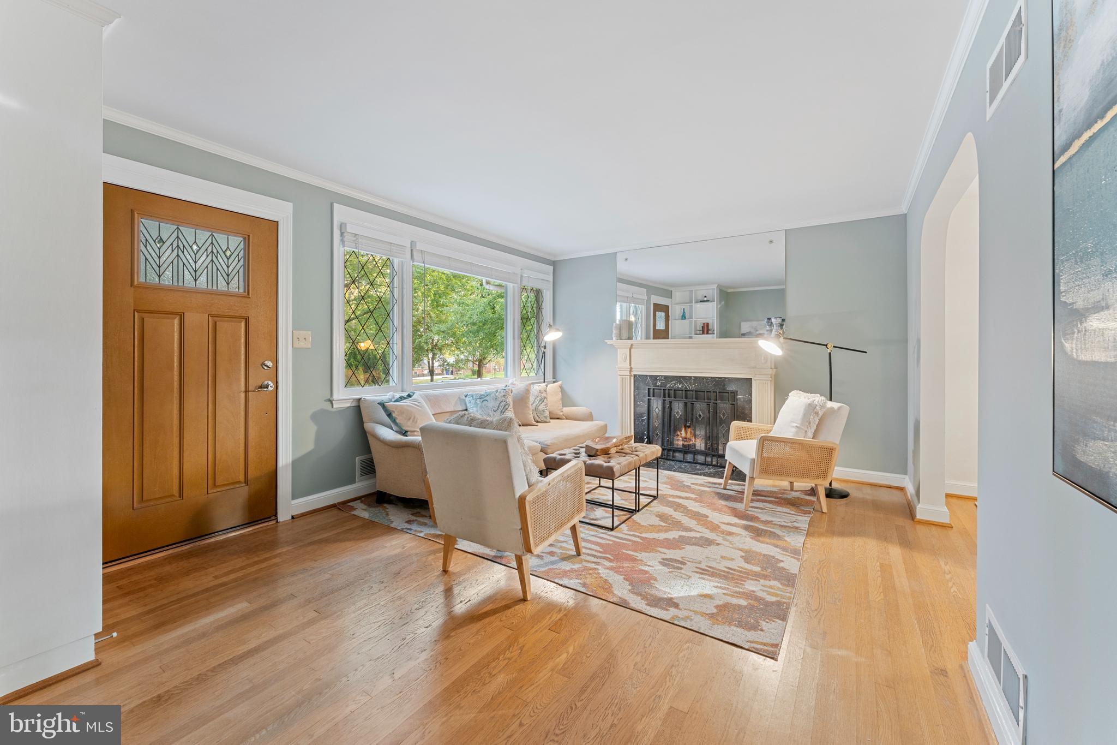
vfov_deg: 81.2
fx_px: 434
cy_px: 372
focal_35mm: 14
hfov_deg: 104.3
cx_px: 558
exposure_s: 2
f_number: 11
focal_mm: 14
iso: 320
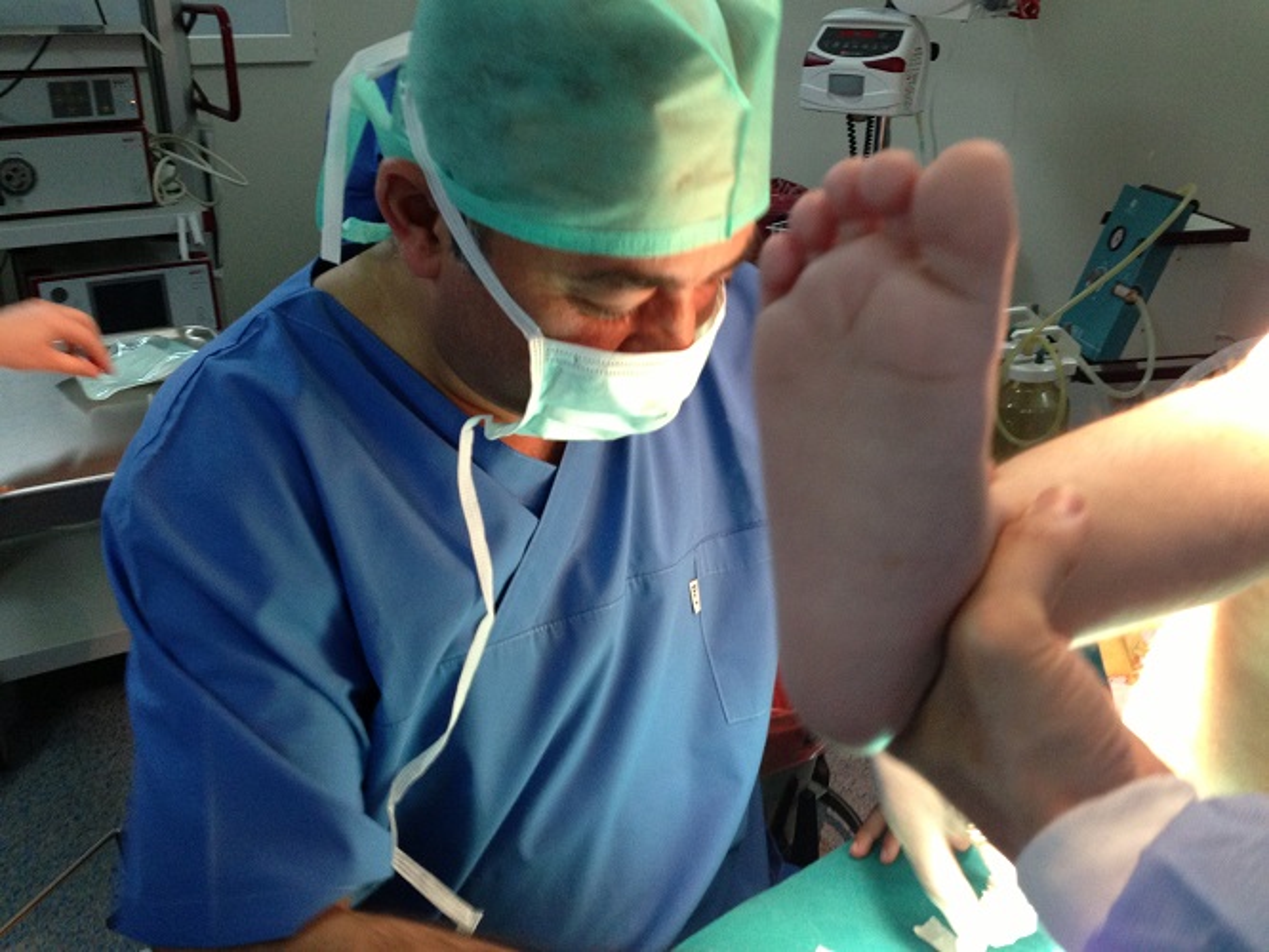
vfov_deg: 43.0
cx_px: 634
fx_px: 1210
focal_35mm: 33
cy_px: 476
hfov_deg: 55.3
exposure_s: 1/20
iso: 200
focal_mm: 4.13
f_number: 2.4
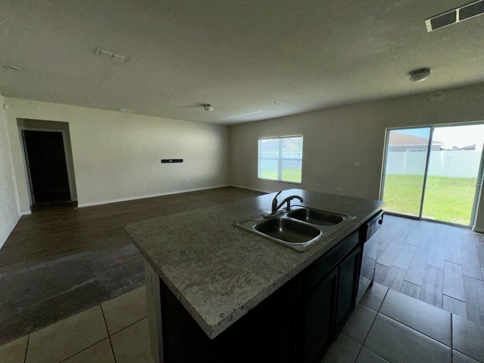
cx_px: 242
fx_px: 196
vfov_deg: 85.7
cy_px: 182
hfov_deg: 102.1
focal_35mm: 14
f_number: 2.2
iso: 32
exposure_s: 1/274
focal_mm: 2.22
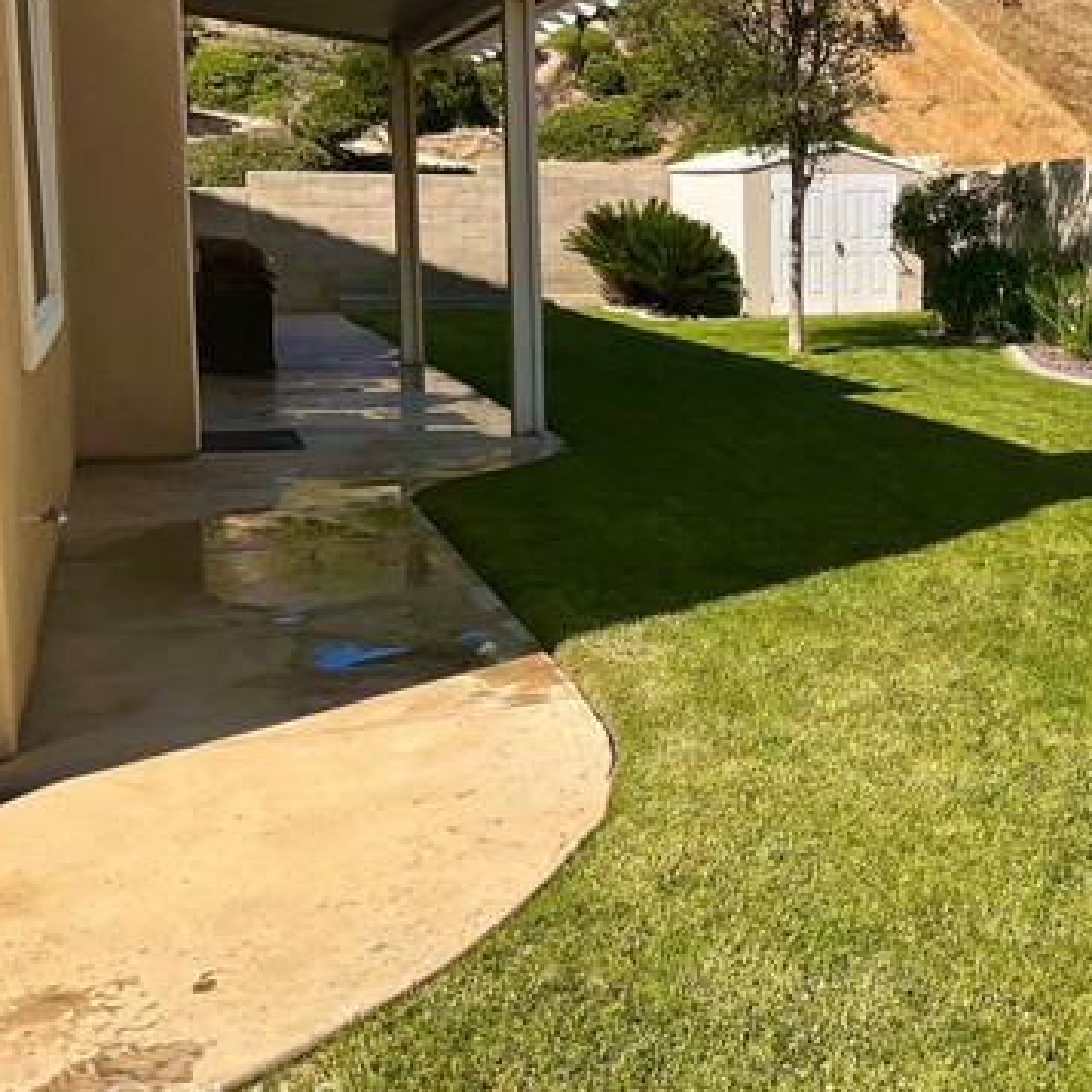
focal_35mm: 46
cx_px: 951
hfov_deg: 35.0
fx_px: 1642
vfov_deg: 36.6
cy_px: 419
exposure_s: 1/2141
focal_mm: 3
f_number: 1.8
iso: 16
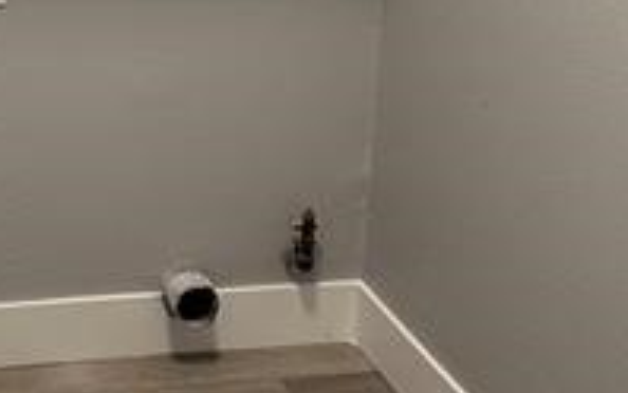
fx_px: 1319
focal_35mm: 77
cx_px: -16
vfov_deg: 16.3
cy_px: -73
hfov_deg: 25.3
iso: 160
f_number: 1.78
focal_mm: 6.86
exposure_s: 1/60
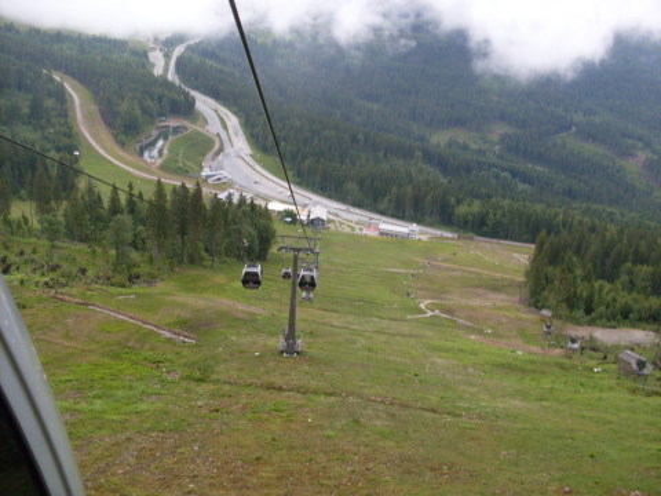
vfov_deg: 37.7
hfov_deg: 49.0
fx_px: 726
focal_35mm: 38
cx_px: 330
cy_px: 248
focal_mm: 6.3
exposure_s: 1/350
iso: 80
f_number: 2.8
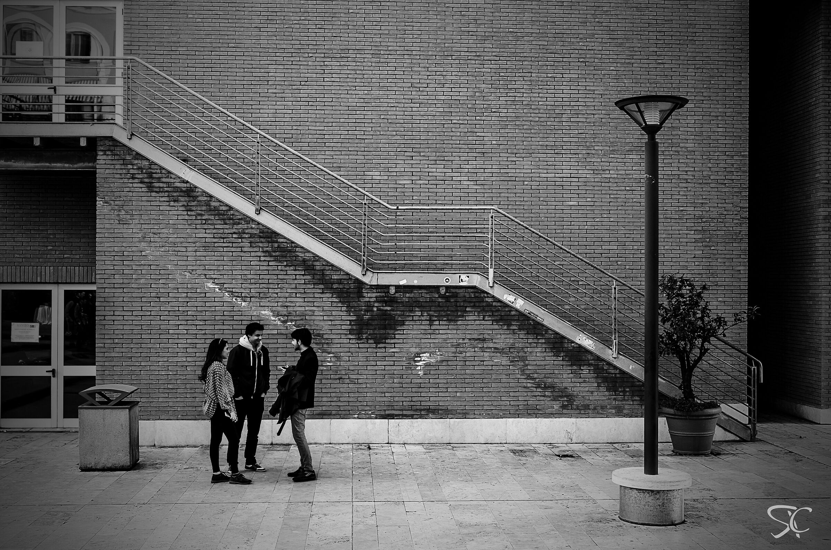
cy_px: 275
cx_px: 416
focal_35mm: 46
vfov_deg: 28.8
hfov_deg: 42.4
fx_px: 1071
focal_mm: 31
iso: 400
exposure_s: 1/125
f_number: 5.6
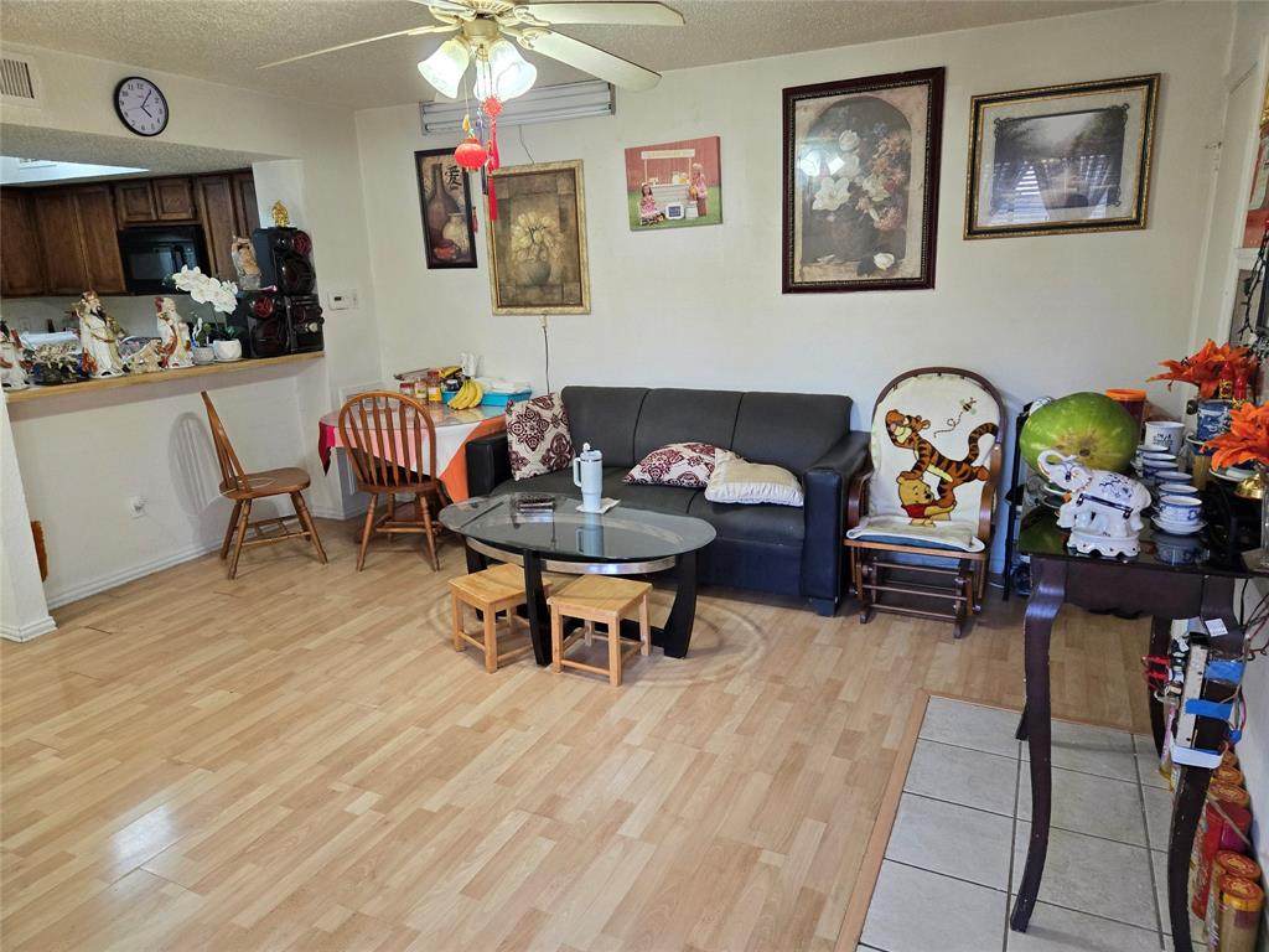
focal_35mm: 23
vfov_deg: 58.9
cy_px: 476
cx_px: 634
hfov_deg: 73.9
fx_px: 843
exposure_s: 1/120
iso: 500
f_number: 1.8
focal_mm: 5.4
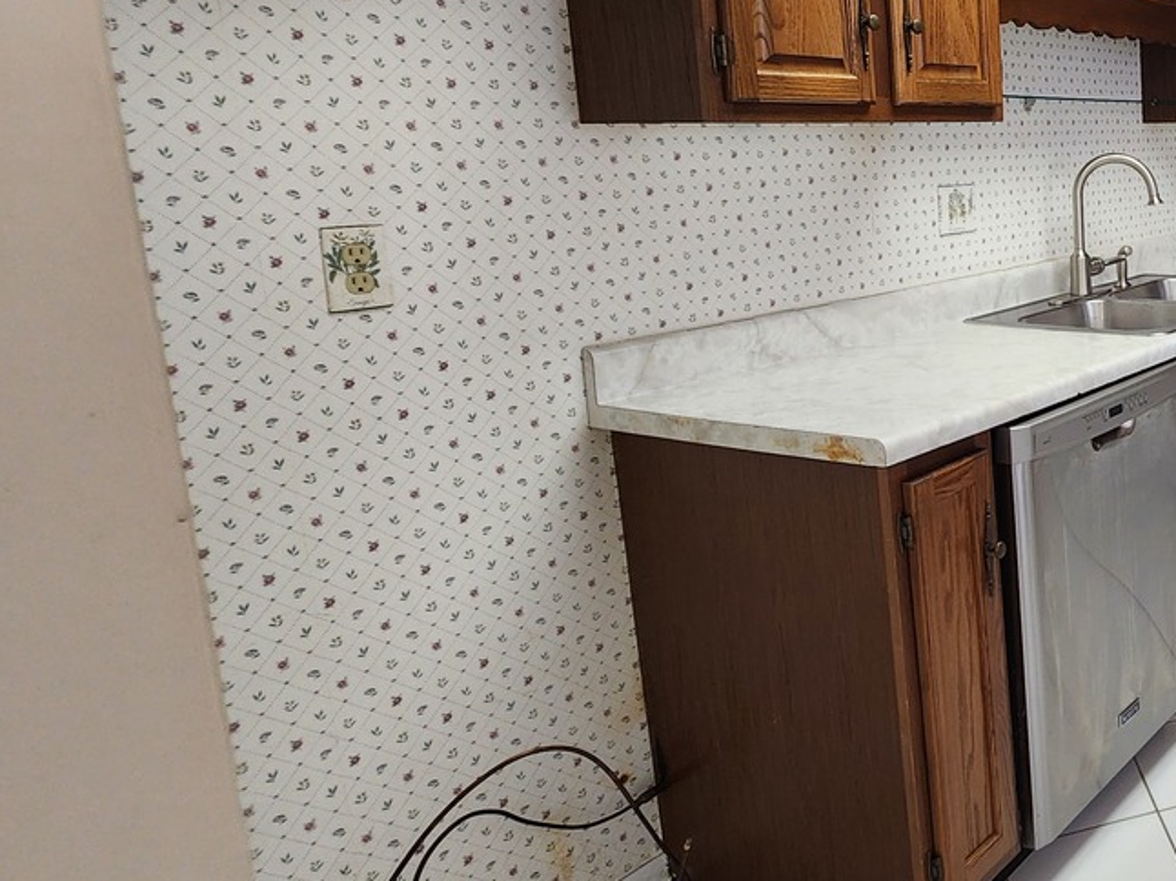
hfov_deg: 46.9
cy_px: 293
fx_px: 985
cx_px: 1265
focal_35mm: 29
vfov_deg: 47.4
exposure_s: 1/60
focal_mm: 2.2
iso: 160
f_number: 2.2
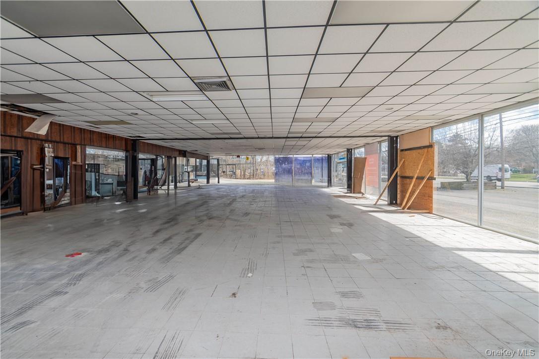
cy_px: 180
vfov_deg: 77.3
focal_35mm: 15
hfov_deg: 100.4
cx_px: 270
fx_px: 224
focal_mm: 10
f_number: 5.6
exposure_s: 1/125
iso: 100
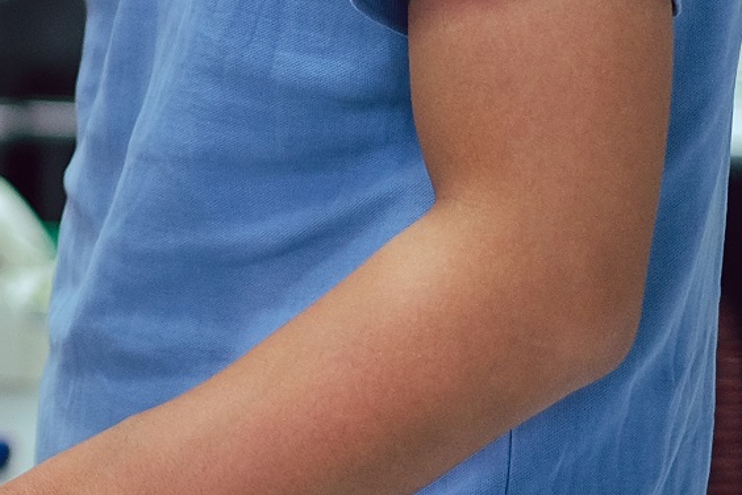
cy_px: -176
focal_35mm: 235
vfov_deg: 5.8
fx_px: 4843
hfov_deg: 8.5
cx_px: -560
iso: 500
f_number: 1.4
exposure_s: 1/125
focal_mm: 35
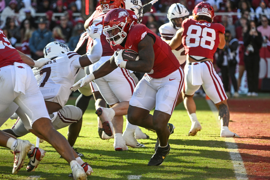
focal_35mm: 310
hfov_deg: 6.6
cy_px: 90
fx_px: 2325
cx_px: 135
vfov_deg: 4.4
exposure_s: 1/1000
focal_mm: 310
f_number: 5
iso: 800
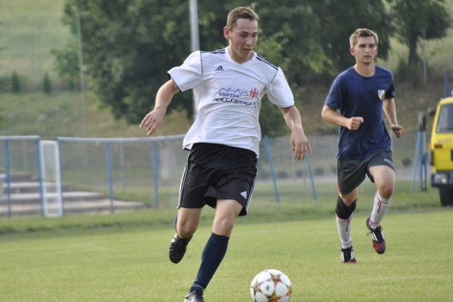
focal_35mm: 300
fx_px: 3774
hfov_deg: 6.9
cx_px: 226
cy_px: 151
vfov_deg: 4.6
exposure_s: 1/500
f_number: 5.6
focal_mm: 200
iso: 560
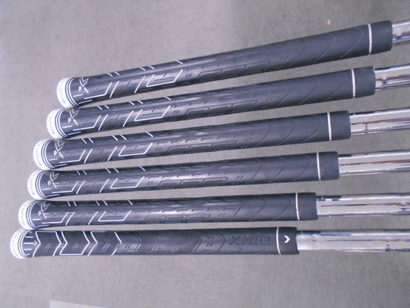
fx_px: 308
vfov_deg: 53.1
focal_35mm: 26
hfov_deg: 67.3
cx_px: 205
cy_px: 154
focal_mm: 4.6
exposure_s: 1/40
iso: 800
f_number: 3.2
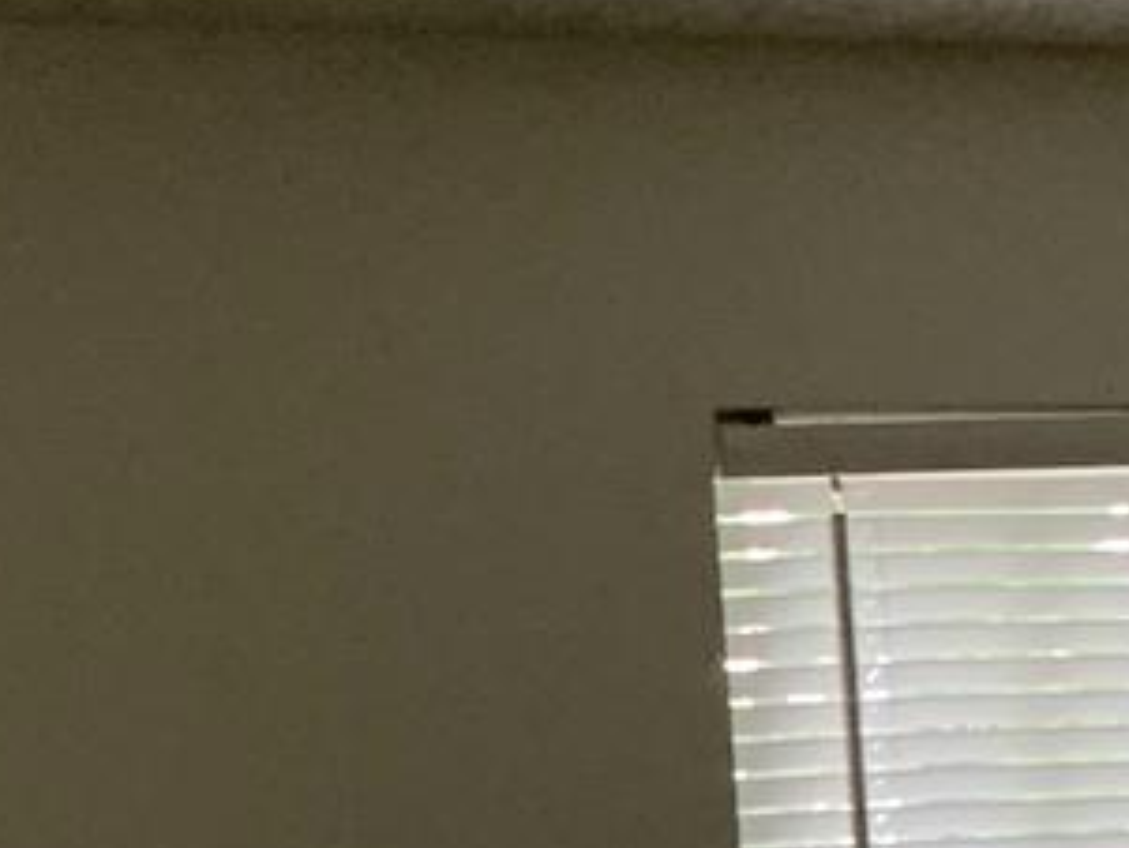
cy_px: 2285
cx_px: -1013
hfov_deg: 10.4
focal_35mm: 177
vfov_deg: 7.6
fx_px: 5775
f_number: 1.8
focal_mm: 4.25
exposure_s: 1/60
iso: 100
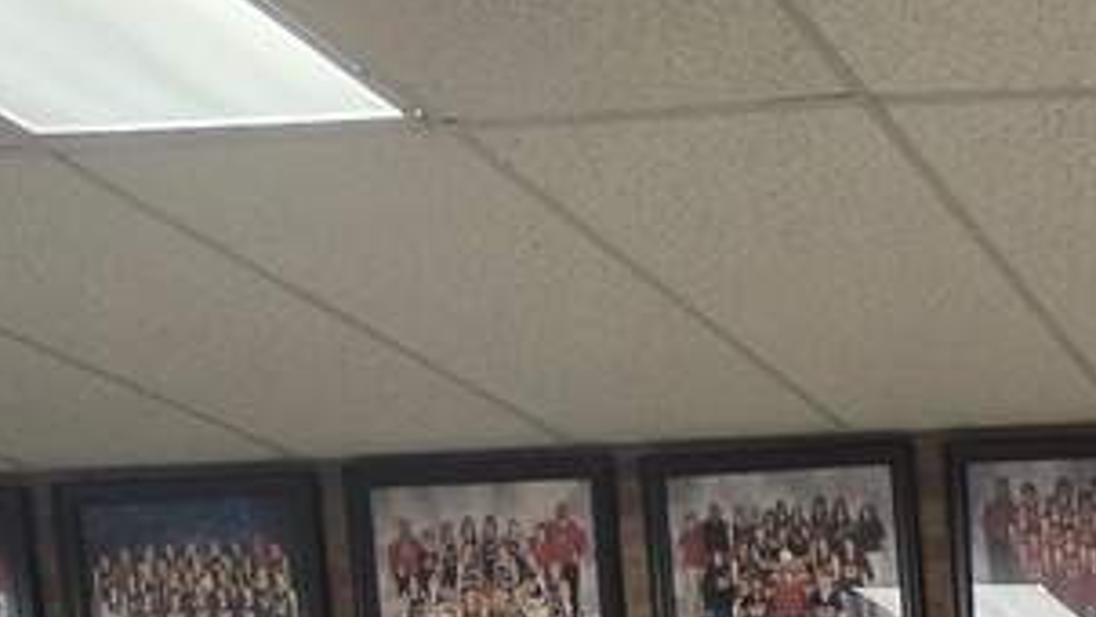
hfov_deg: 28.7
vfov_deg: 18.2
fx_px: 1395
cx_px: 1619
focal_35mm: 48
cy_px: 1183
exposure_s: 1/60
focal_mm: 2.2
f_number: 2.2
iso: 80
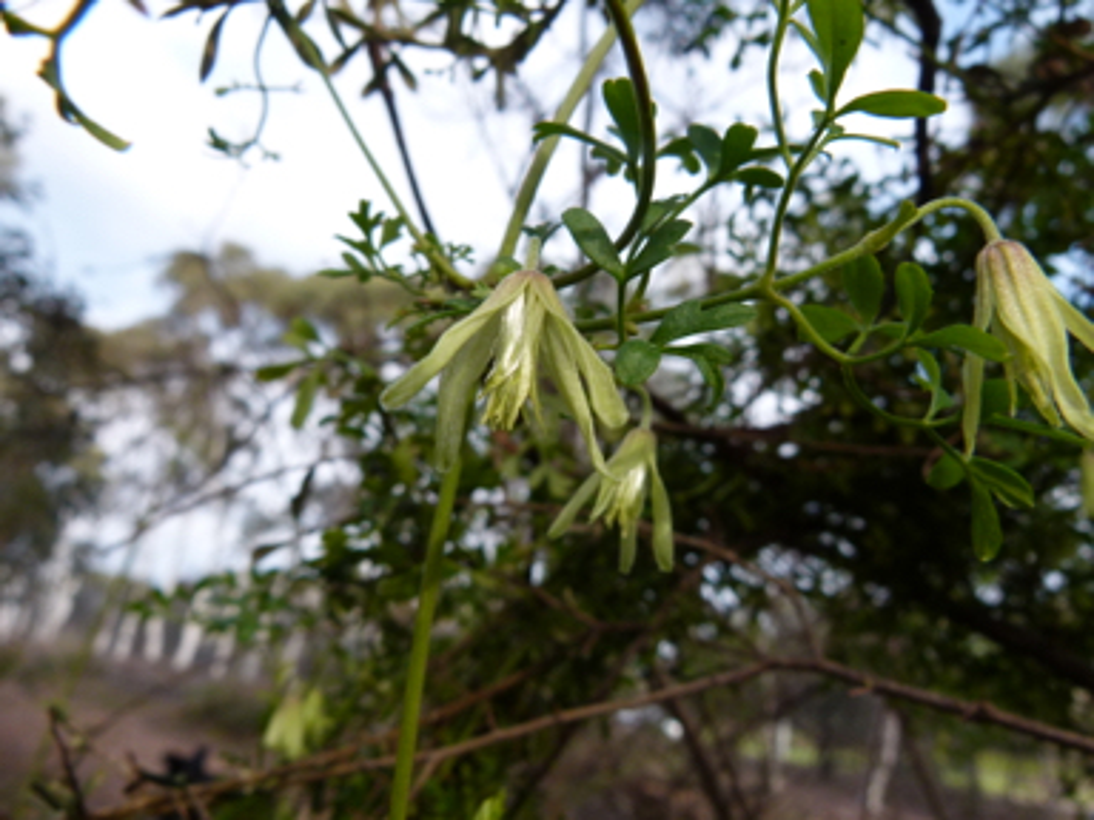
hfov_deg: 69.4
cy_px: 410
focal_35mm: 25
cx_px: 547
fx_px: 790
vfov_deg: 54.9
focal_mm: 4.5
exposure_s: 1/250
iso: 100
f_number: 4
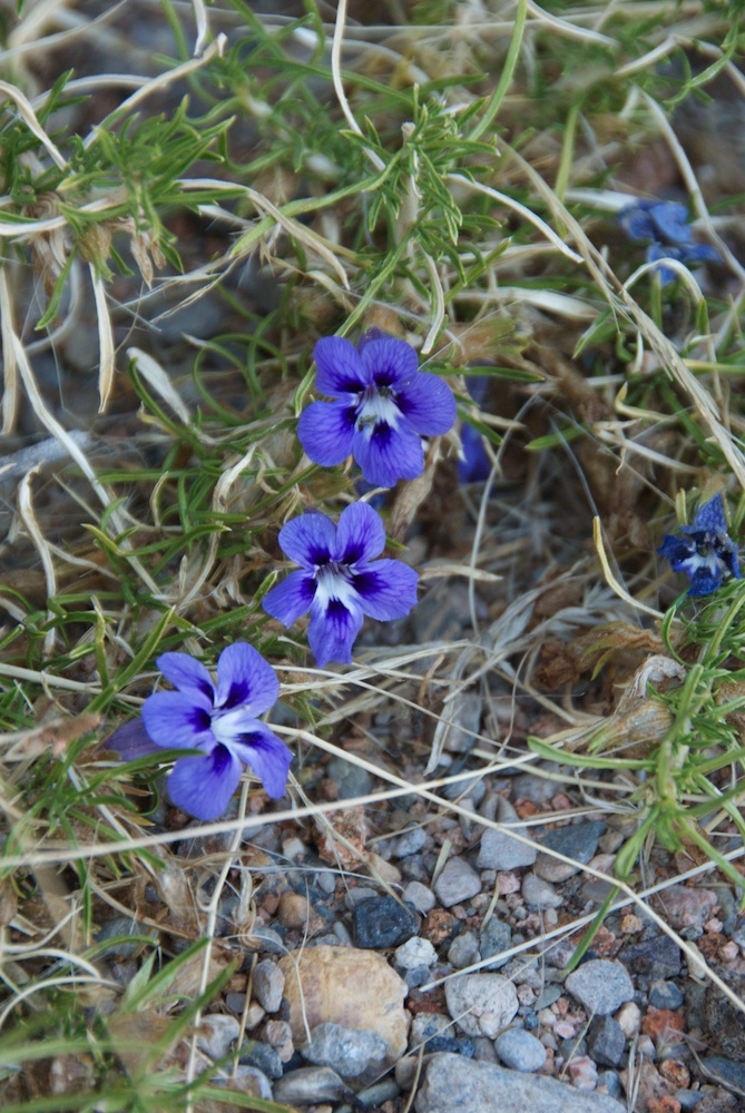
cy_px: 556
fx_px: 9289
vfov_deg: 6.9
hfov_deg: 4.6
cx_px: 372
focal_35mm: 300
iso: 320
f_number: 8
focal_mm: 200
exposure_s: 1/60
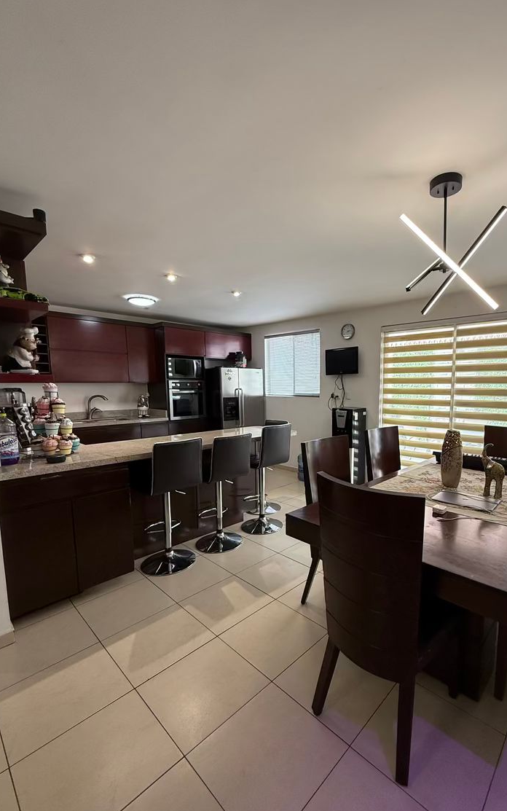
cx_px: 307
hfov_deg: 70.5
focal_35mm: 16
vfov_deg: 97.7
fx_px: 354
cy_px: 431
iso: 160
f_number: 2.2
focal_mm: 2.22
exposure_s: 1/109
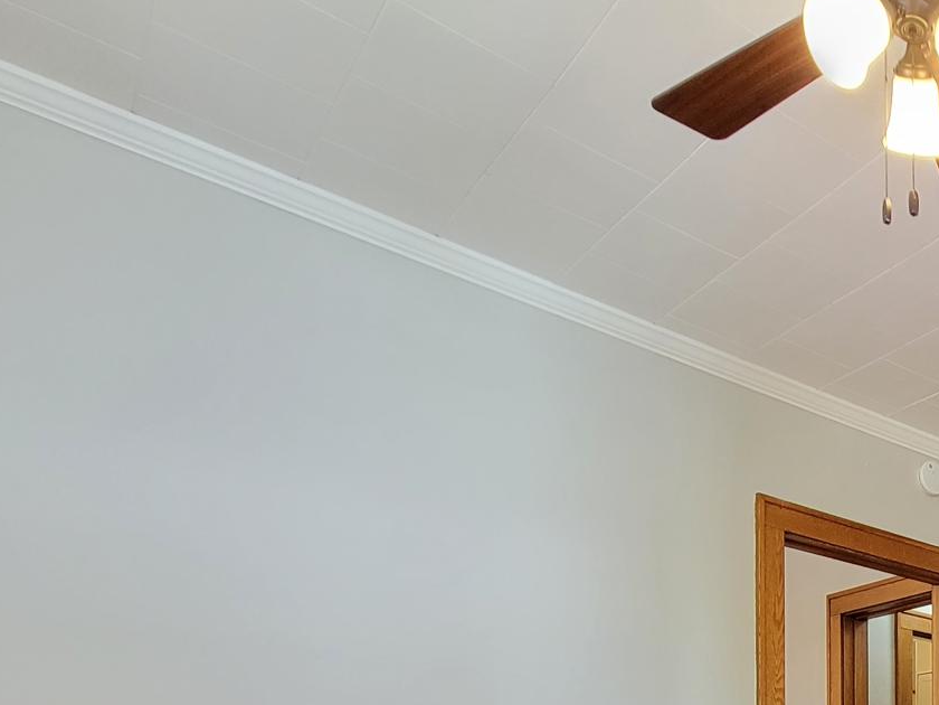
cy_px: 877
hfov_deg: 40.8
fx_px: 895
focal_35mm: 33
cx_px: 1096
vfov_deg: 33.5
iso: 320
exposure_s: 1/60
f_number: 2.2
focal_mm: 2.2
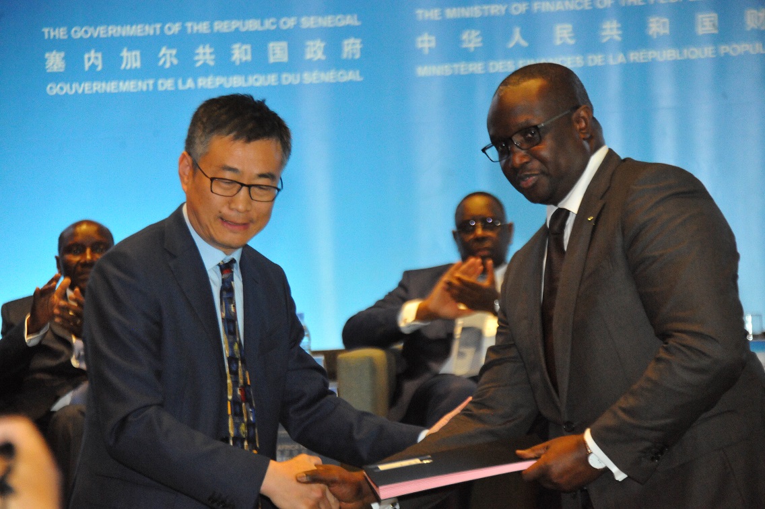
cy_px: 254
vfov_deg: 9.1
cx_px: 382
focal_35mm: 150
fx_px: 3186
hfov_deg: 13.7
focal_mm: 150
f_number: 5.6
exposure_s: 1/100
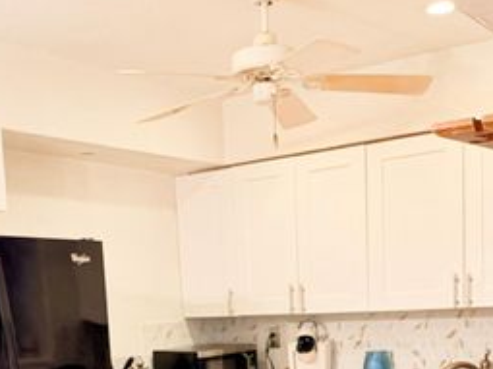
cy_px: 412
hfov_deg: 34.3
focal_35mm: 56
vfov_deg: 24.3
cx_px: 209
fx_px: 797
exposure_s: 1/60
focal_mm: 6.76
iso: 200
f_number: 1.78
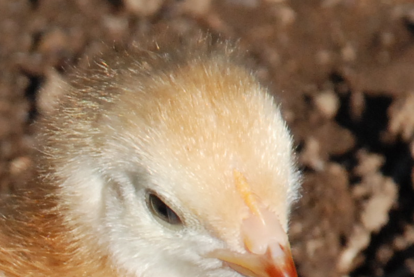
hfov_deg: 2.5
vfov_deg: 1.7
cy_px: 318
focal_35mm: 817
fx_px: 9407
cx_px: -236
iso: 800
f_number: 9
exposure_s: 1/1250
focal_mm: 112
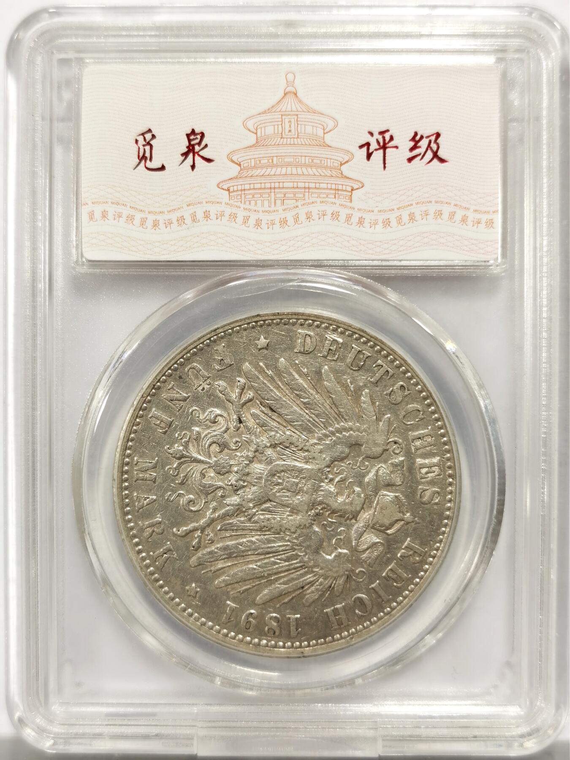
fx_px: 1186
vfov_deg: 35.5
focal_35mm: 54
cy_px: 380
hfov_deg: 27.0
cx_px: 285
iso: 100
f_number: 16
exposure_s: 1/100
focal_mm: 5.56
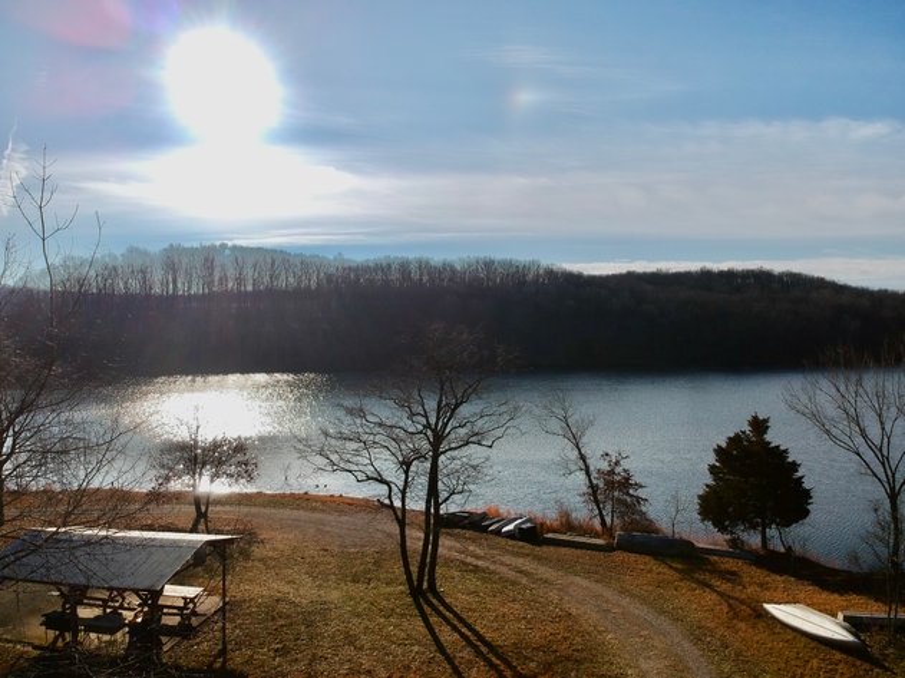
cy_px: 339
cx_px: 452
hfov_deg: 69.4
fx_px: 653
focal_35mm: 25
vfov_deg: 54.9
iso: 103
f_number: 2.6
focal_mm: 4.49
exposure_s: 1/3200
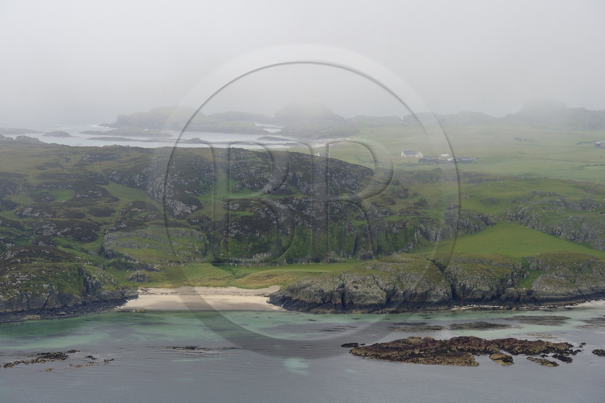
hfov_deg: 17.1
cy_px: 202
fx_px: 2016
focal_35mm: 120
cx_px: 302
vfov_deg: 11.4
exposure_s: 1/800
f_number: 5.6
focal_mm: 120
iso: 400
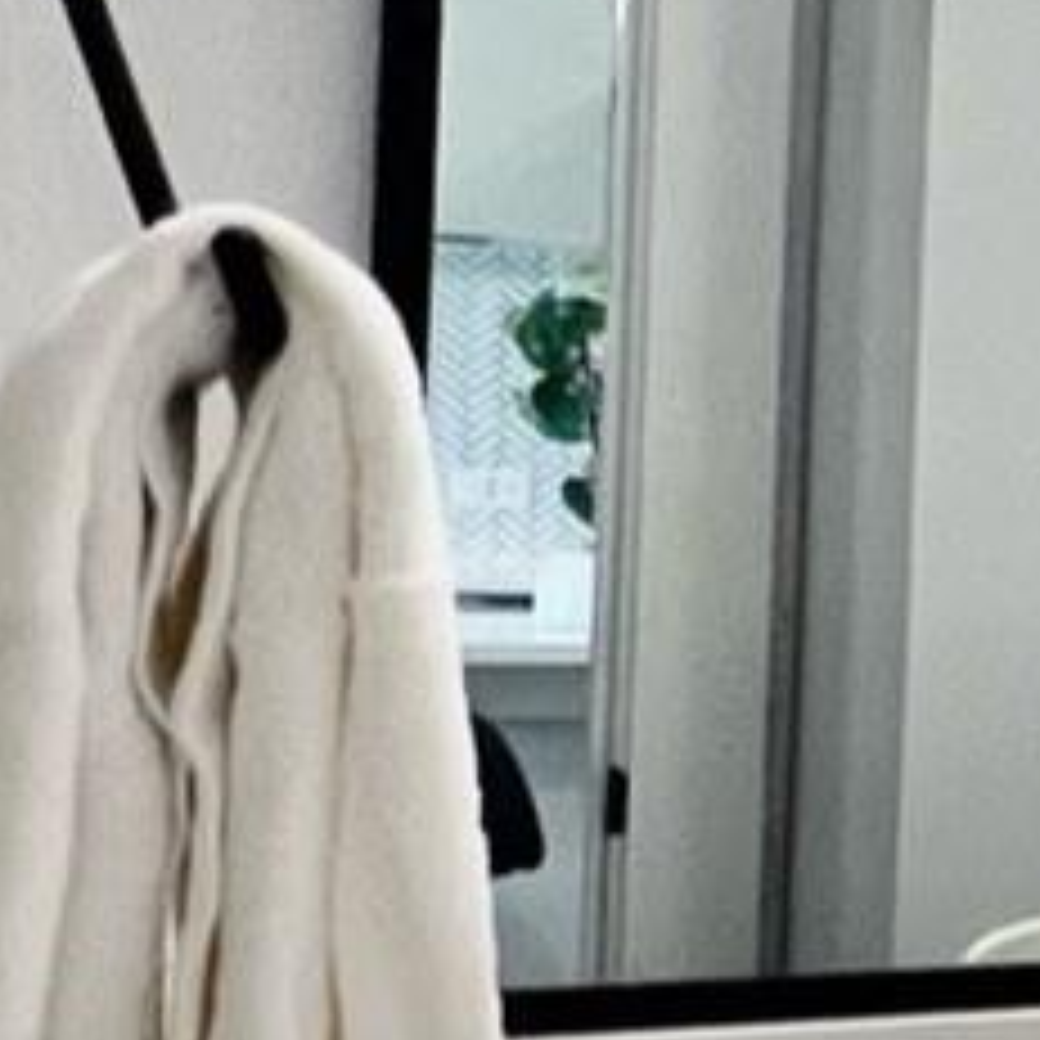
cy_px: 506
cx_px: 3489
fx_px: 3467
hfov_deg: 9.9
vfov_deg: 17.1
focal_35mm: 102
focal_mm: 1.57
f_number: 1.8
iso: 160
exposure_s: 1/60
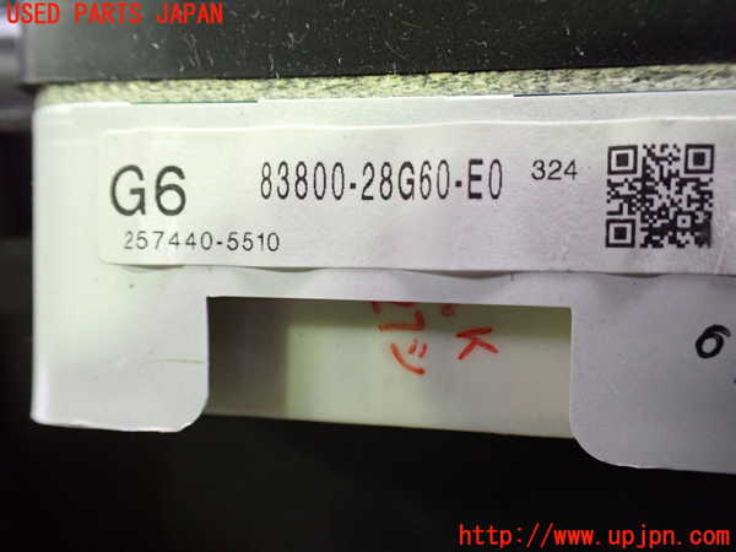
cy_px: 276
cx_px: 368
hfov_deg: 60.0
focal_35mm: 30
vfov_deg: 46.8
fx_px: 638
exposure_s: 1/100
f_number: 2.3
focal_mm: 5.4
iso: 800
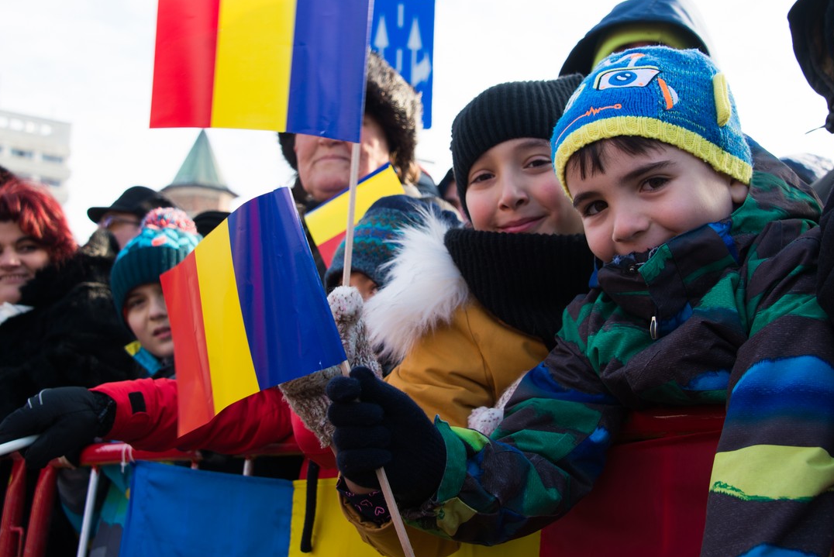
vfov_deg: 21.2
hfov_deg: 31.4
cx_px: 420
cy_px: 205
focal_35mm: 64
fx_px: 1484
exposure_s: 1/160
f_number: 6.3
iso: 100
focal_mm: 48
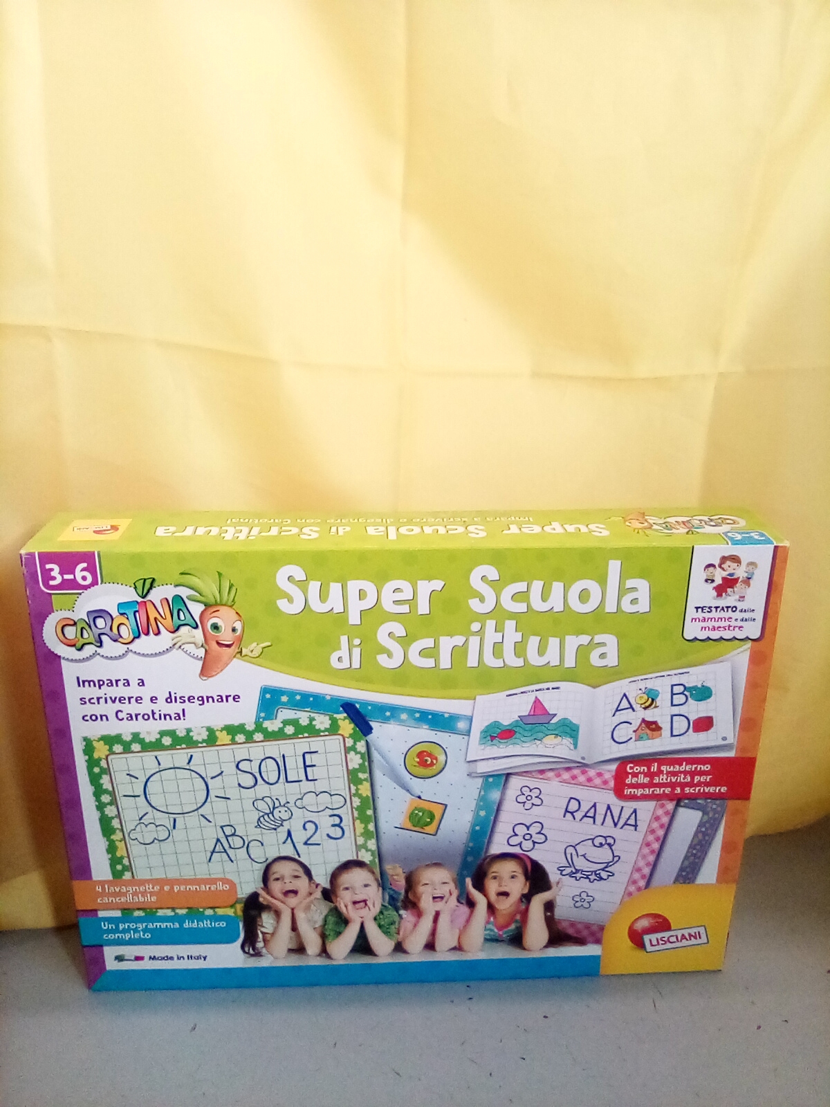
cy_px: 554
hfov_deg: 49.7
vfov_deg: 63.4
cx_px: 415
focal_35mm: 28
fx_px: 895
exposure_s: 1/100
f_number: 2.2
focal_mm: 2.27
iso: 122
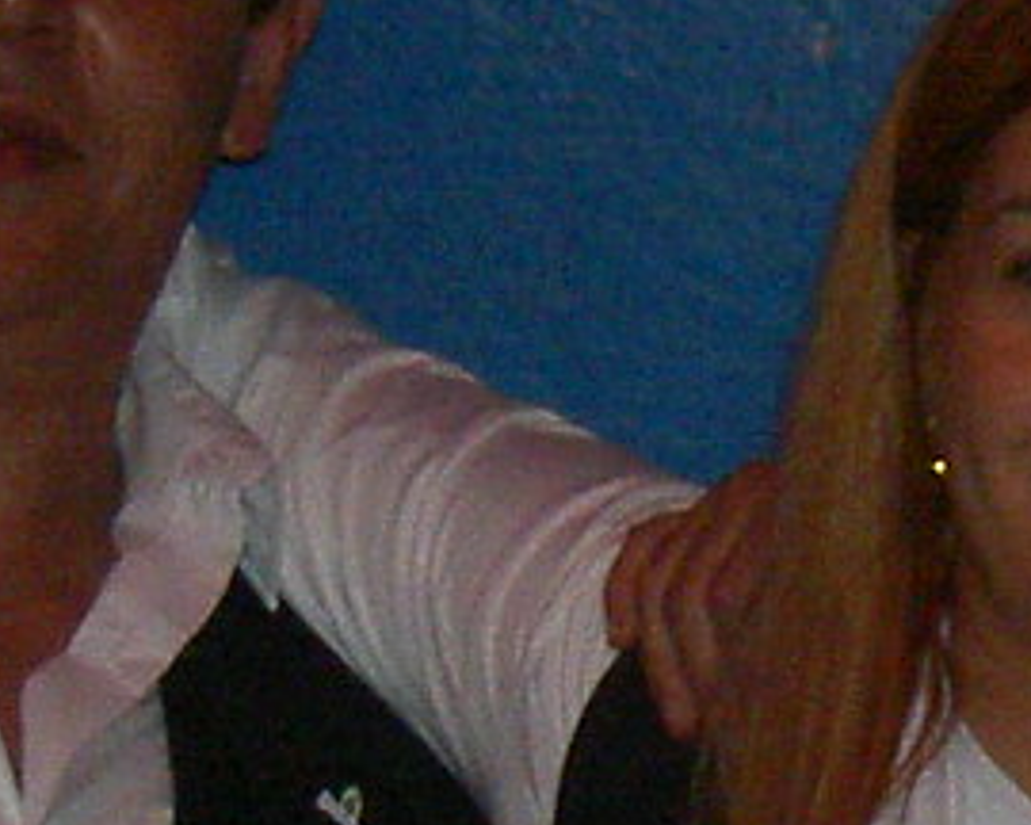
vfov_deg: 6.8
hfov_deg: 8.5
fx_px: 6896
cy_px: 749
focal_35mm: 226
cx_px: 993
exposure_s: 1/59.5
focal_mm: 8
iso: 100
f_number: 2.8
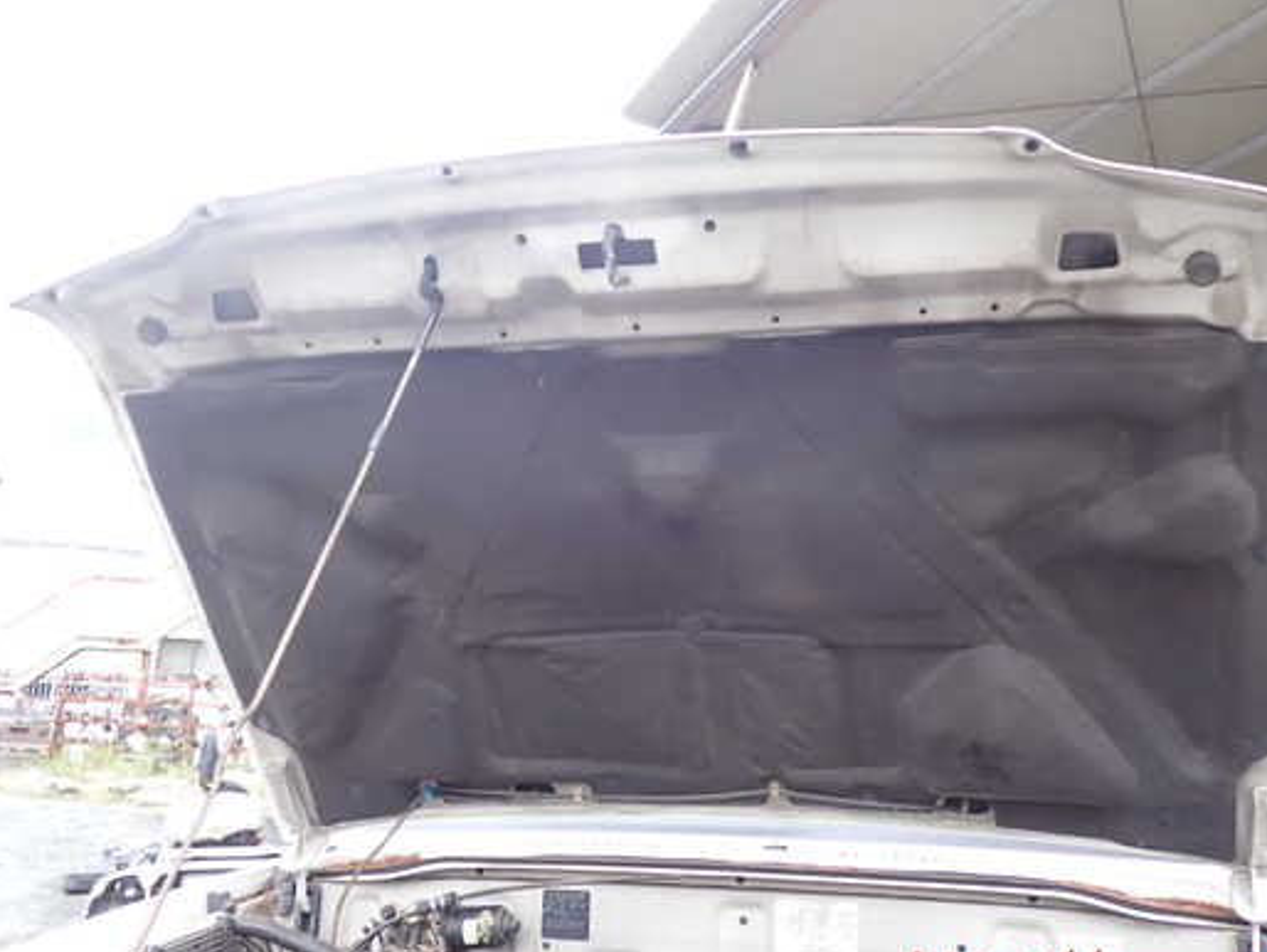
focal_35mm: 35
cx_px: 730
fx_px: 1282
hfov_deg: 52.4
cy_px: 454
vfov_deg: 40.7
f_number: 2.3
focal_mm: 5.4
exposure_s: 1/60
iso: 100
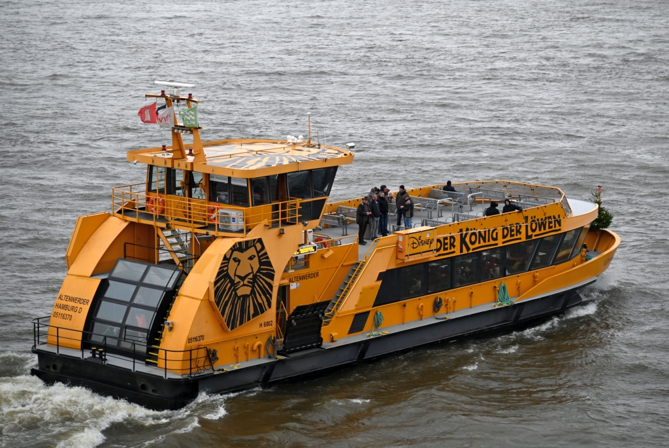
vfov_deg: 13.1
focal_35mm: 105
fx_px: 1953
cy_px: 224
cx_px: 334
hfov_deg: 19.4
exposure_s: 1/125
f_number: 4
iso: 400
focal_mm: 105
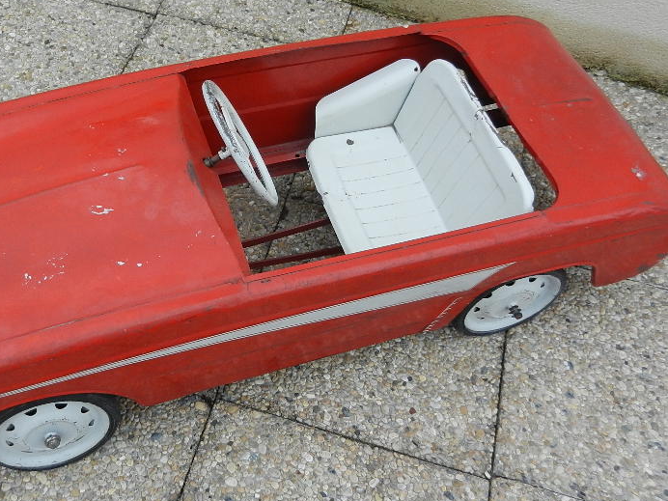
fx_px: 714
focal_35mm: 37
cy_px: 237
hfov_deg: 49.8
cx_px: 268
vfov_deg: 38.7
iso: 160
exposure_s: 1/80
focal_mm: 4.5
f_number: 3.5
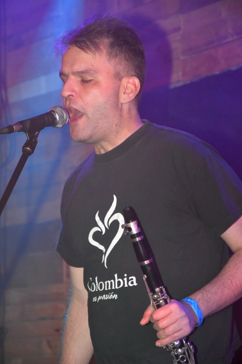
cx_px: 121
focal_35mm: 158
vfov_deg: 13.0
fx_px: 1589
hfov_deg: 8.7
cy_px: 182
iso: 3200
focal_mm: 105
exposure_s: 1/60
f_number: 5.6
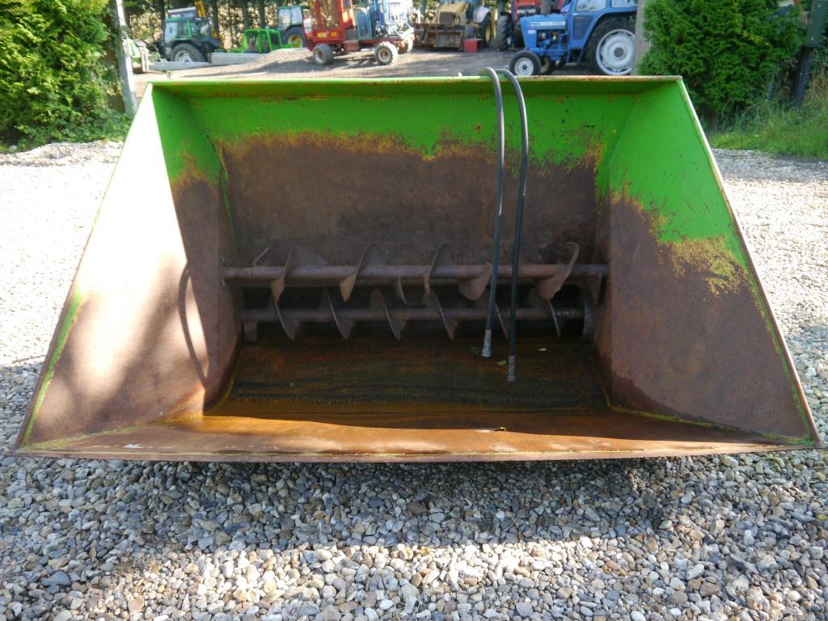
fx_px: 670
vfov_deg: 49.7
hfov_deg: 63.4
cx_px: 414
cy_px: 310
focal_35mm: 28
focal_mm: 14
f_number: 4
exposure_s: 1/125
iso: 160
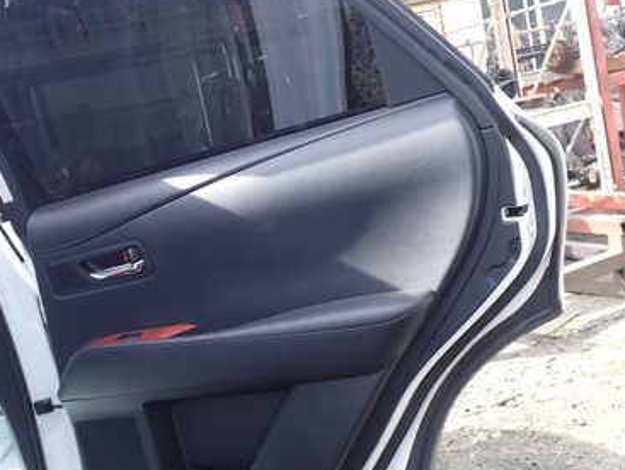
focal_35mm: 49
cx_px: 261
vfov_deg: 29.7
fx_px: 886
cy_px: 252
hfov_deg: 38.8
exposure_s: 1/100
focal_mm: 5.4
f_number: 3.2
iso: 100
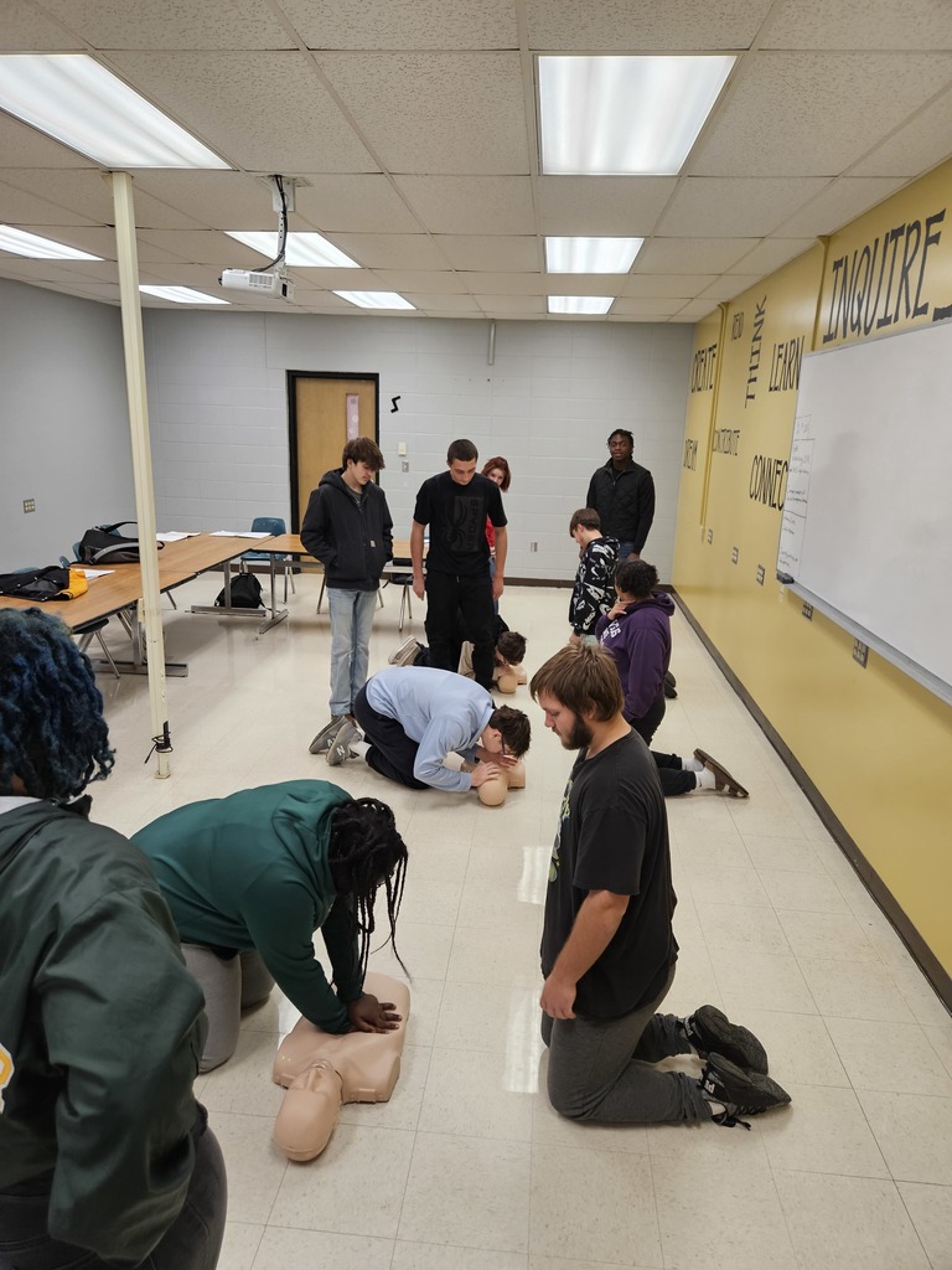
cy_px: 635
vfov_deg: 73.9
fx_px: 843
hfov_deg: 58.9
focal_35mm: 23
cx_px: 476
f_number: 1.8
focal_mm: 5.4
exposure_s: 1/120
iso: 160
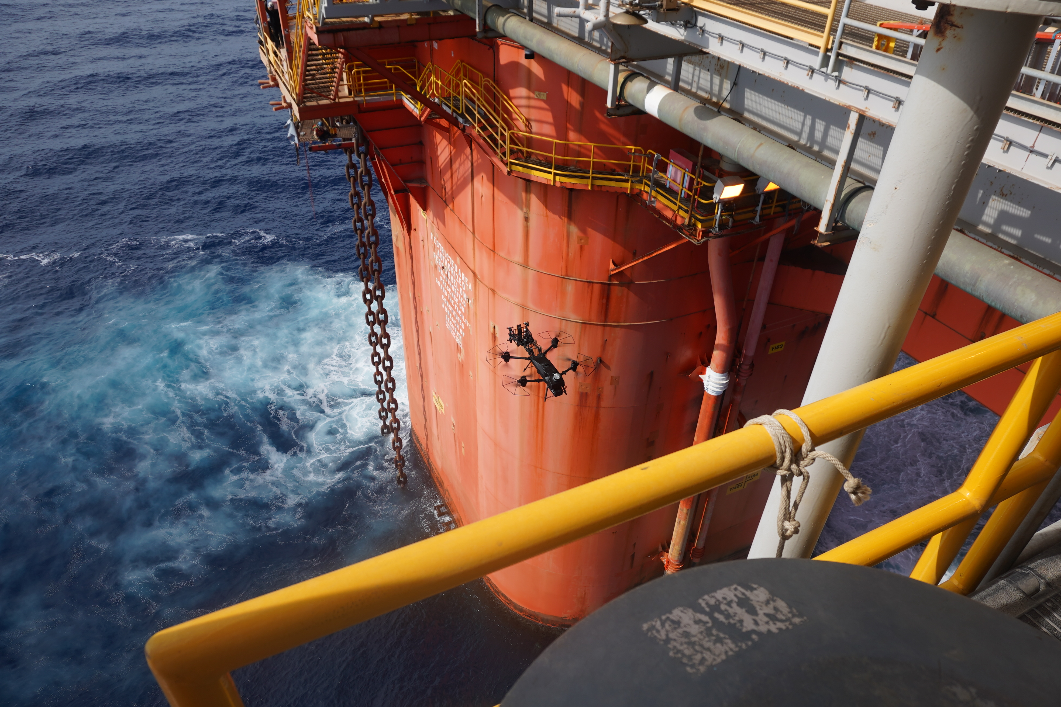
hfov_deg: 73.7
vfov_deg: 53.1
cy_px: 354
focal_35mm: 24
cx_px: 530
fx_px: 707
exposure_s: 1/400
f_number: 6.3
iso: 100
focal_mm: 16
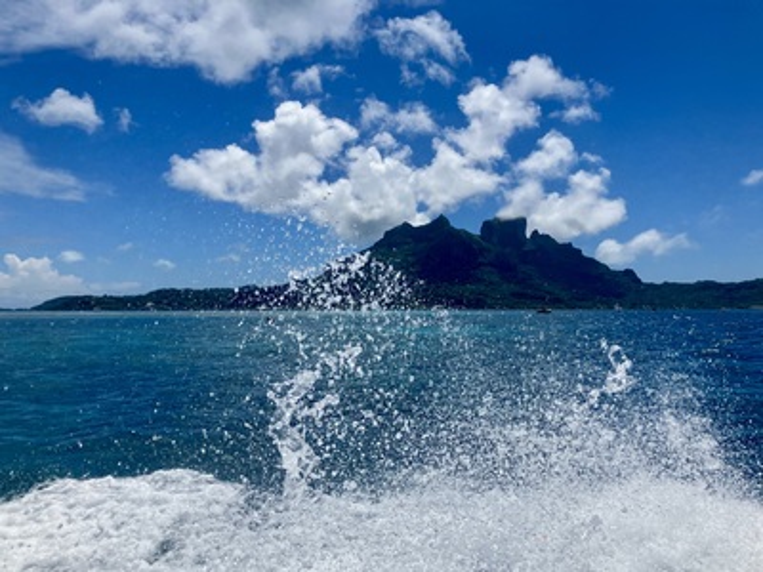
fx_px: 617
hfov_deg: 63.4
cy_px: 286
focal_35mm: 28
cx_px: 382
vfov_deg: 49.7
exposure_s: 1/5405
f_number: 1.8
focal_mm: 3.99
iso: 32
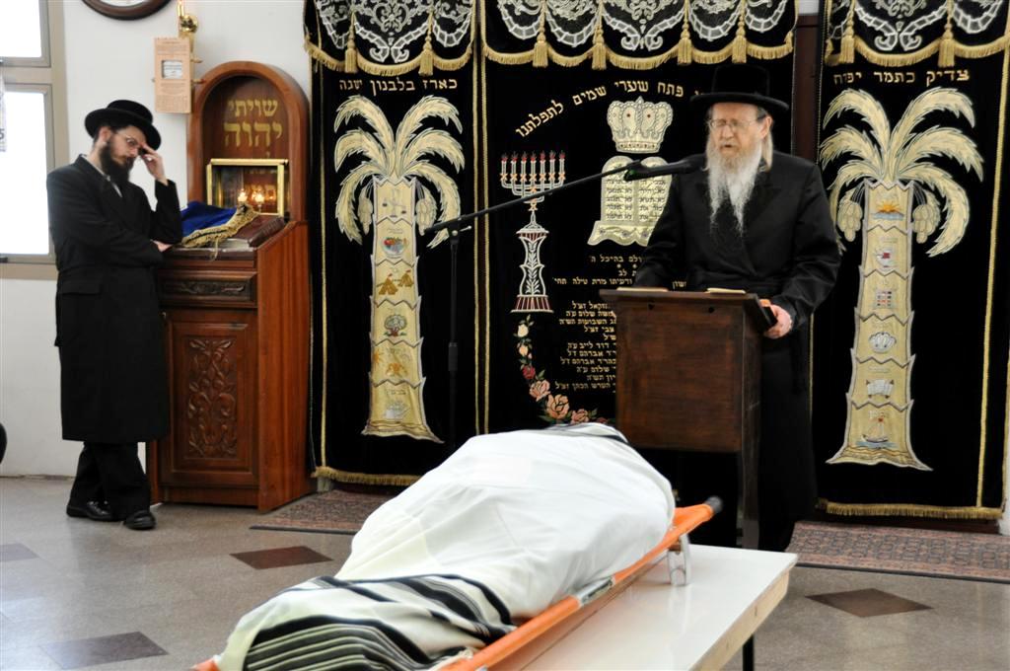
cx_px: 505
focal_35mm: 63
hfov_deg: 31.9
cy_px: 336
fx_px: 1765
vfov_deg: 21.5
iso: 800
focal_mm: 42
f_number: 4.5
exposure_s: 1/40
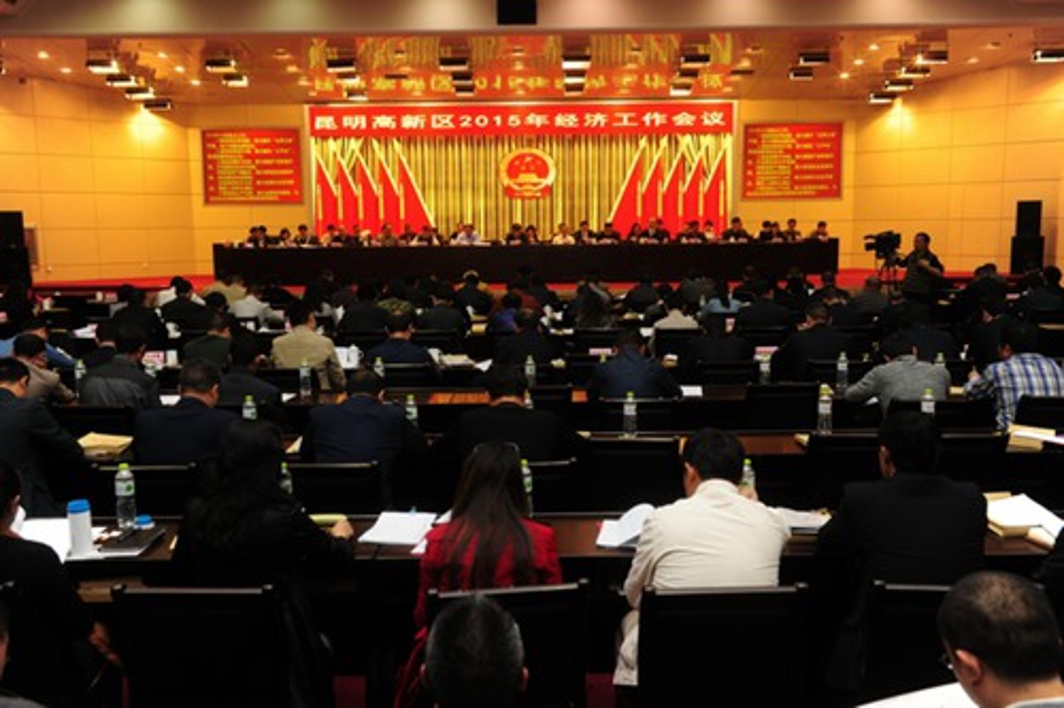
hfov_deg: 55.8
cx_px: 532
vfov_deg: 38.9
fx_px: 1005
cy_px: 354
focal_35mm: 34
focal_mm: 34
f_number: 6.3
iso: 800
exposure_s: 1/40
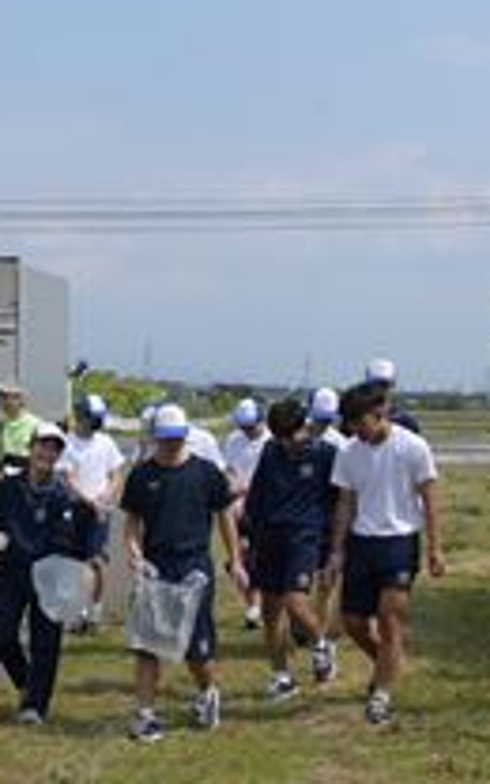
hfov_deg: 16.3
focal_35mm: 77
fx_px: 1650
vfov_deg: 26.7
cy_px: 386
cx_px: -79
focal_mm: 21
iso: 3200
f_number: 20
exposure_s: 1/1600
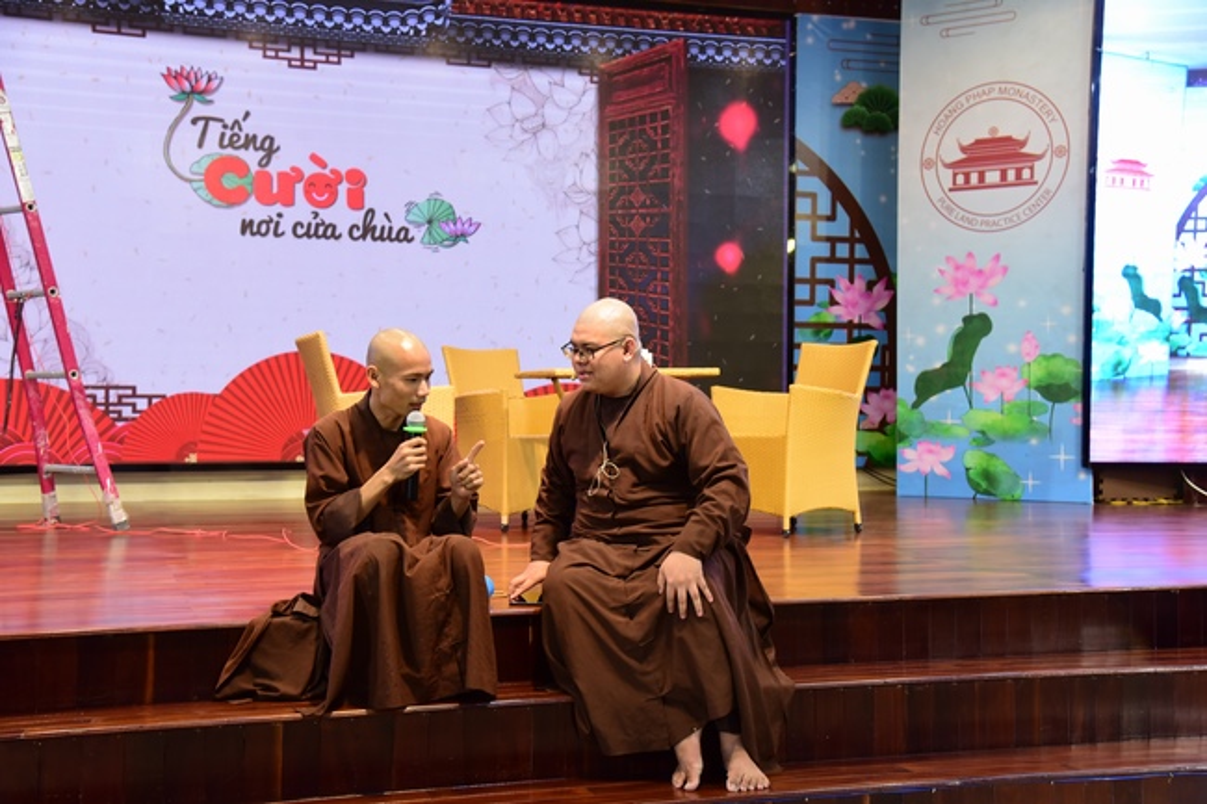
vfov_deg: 29.2
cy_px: 402
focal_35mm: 46
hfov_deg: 42.8
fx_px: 1542
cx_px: 604
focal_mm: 46
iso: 1250
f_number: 5
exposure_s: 1/30
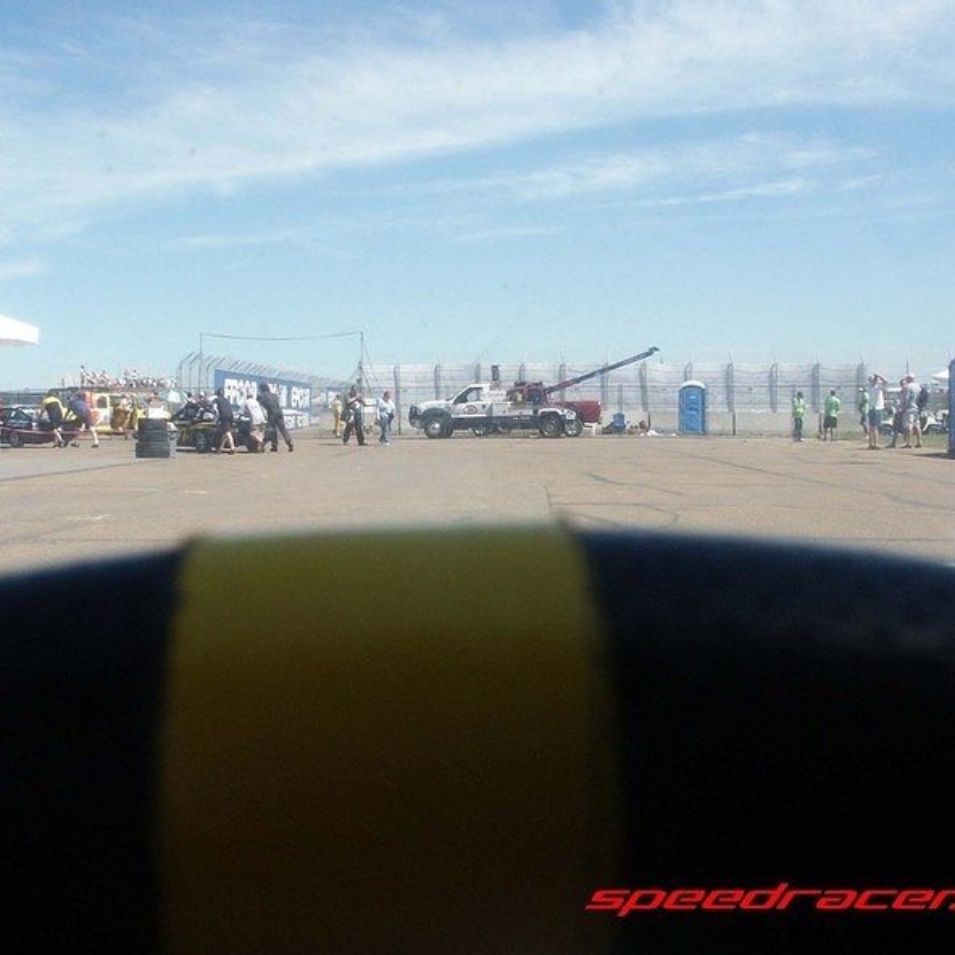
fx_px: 1529
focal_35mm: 49
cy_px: 482
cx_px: 439
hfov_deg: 34.7
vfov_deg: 34.7
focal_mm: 10.55
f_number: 6.7
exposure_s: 1/350
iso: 100
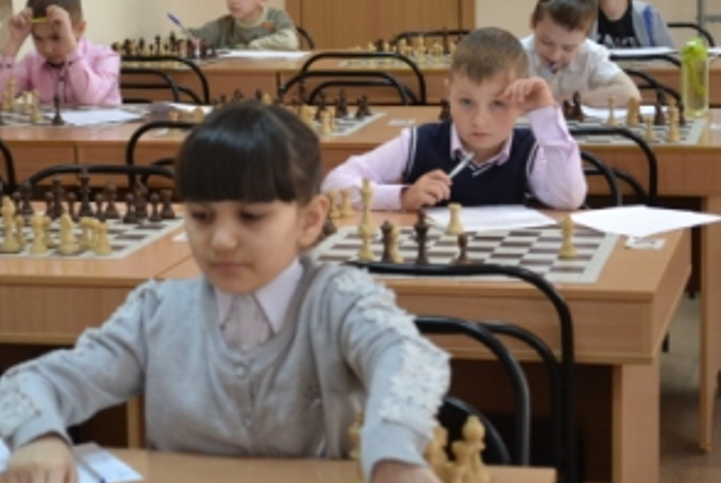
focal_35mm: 110
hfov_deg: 18.5
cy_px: 189
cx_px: 209
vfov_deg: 12.5
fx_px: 2205
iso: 1100
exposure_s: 1/60
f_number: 5.3
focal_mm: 48
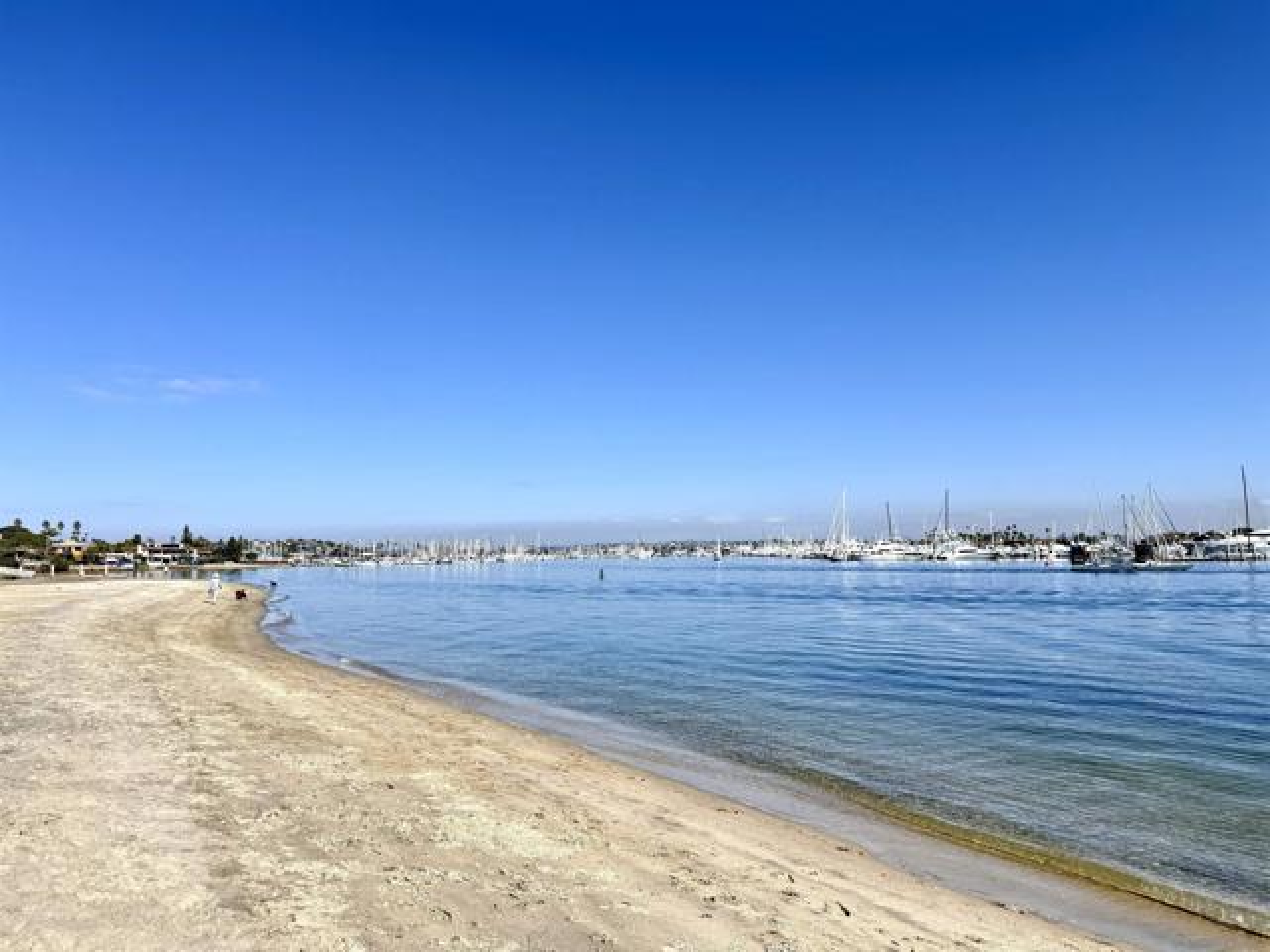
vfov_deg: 56.8
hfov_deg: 71.6
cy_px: 476
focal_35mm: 24
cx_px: 635
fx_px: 881
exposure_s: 1/5714
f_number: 1.78
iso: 80
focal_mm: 6.76
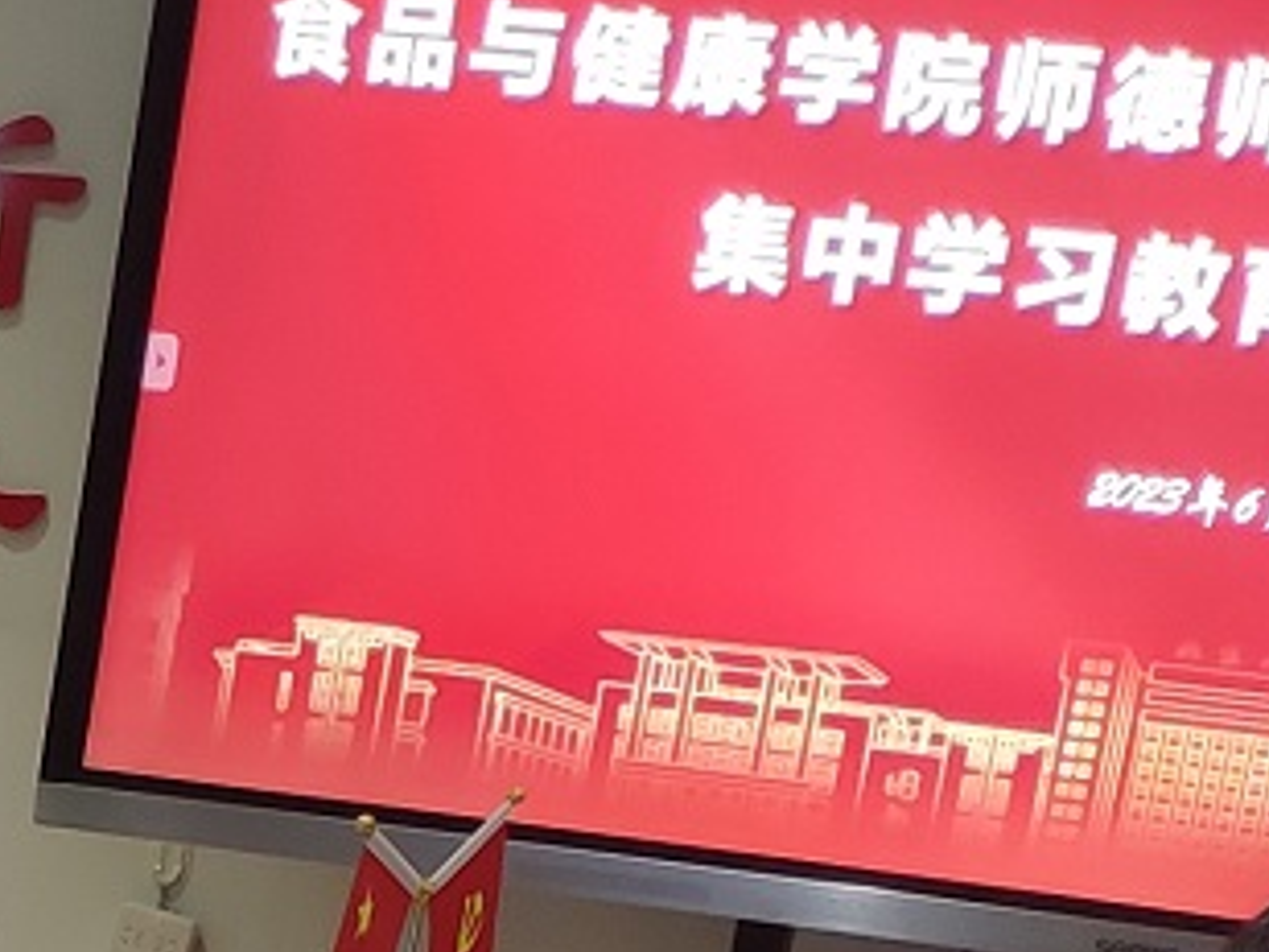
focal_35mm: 131
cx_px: -1273
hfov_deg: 13.0
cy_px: 2427
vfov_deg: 9.7
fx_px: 4802
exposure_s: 1/50
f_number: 1.8
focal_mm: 4.22
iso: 200
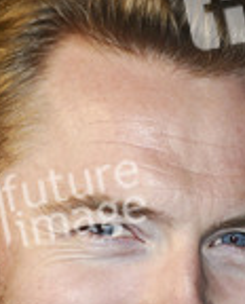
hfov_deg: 3.1
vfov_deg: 3.8
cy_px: 317
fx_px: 4576
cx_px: 100
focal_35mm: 507
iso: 320
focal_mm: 130
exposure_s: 1/250
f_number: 4.5
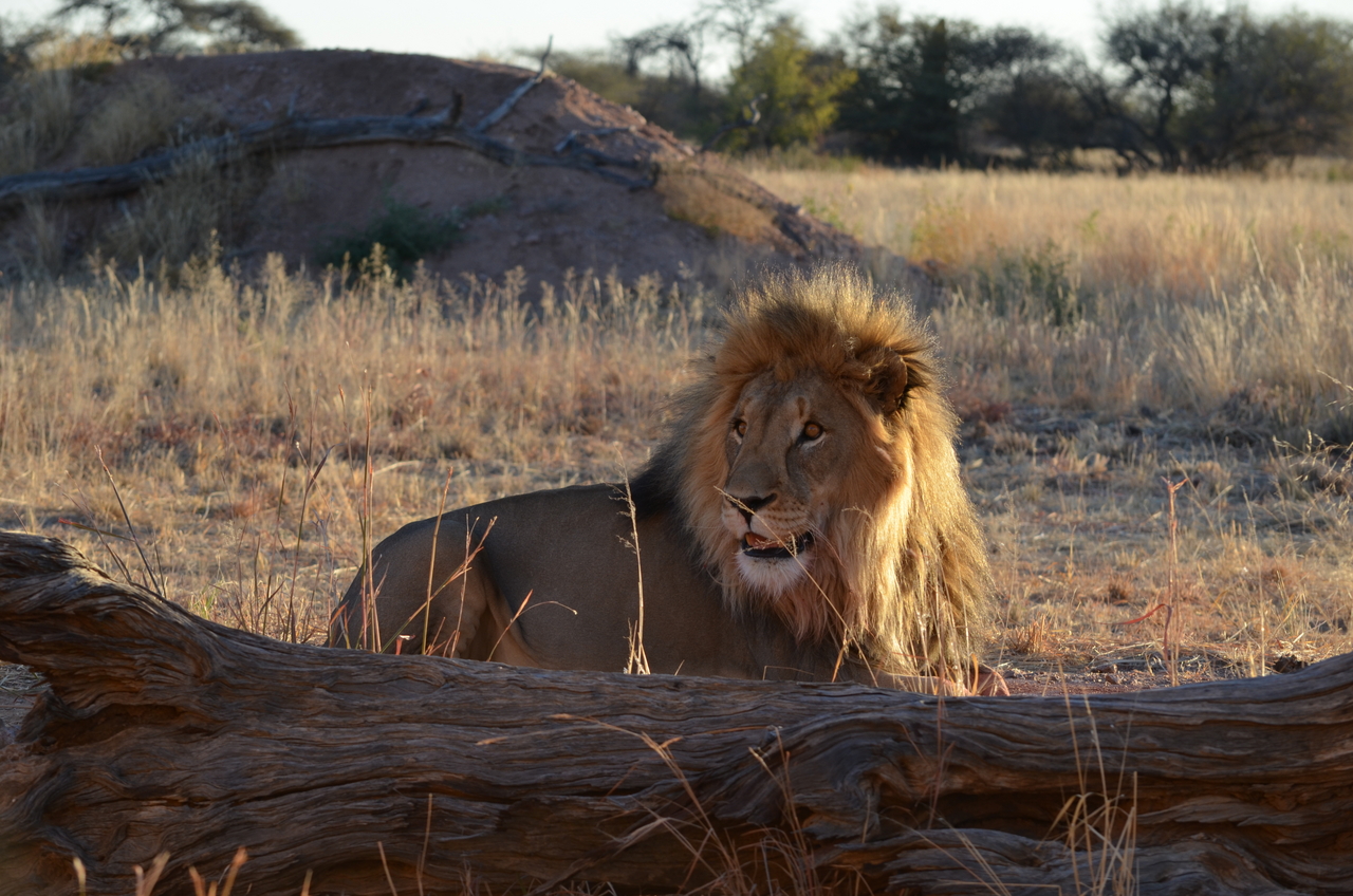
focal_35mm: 153
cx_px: 676
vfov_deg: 8.9
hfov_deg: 13.4
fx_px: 5739
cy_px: 448
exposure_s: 1/200
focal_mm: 102
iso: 200
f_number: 7.1
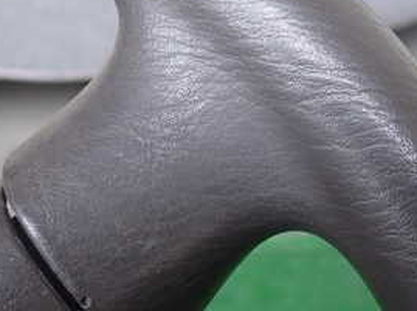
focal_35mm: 67
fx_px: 806
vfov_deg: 21.4
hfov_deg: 28.9
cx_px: 158
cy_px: 28
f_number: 2.3
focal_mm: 5.4
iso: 160
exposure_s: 1/60
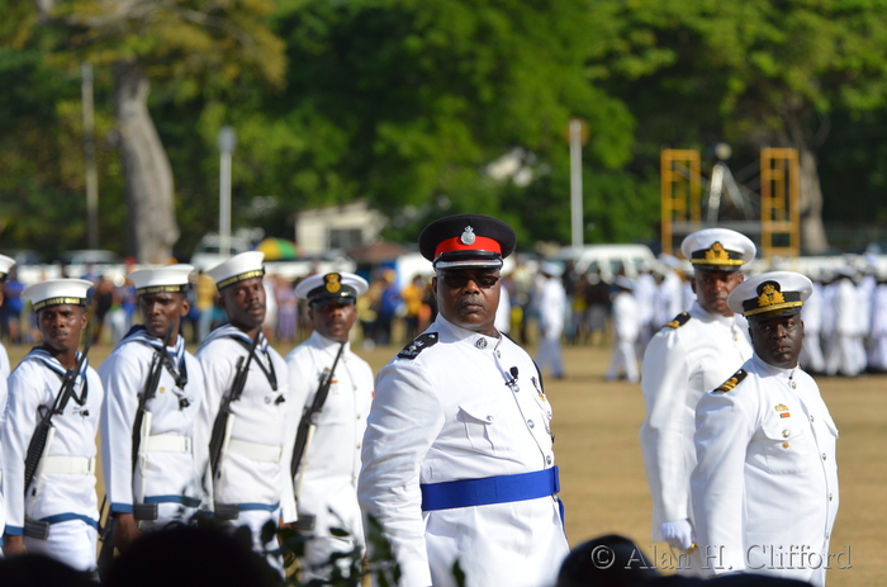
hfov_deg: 6.9
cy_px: 294
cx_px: 444
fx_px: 7373
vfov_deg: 4.6
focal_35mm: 300
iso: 110
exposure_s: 1/800
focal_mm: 200
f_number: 5.3
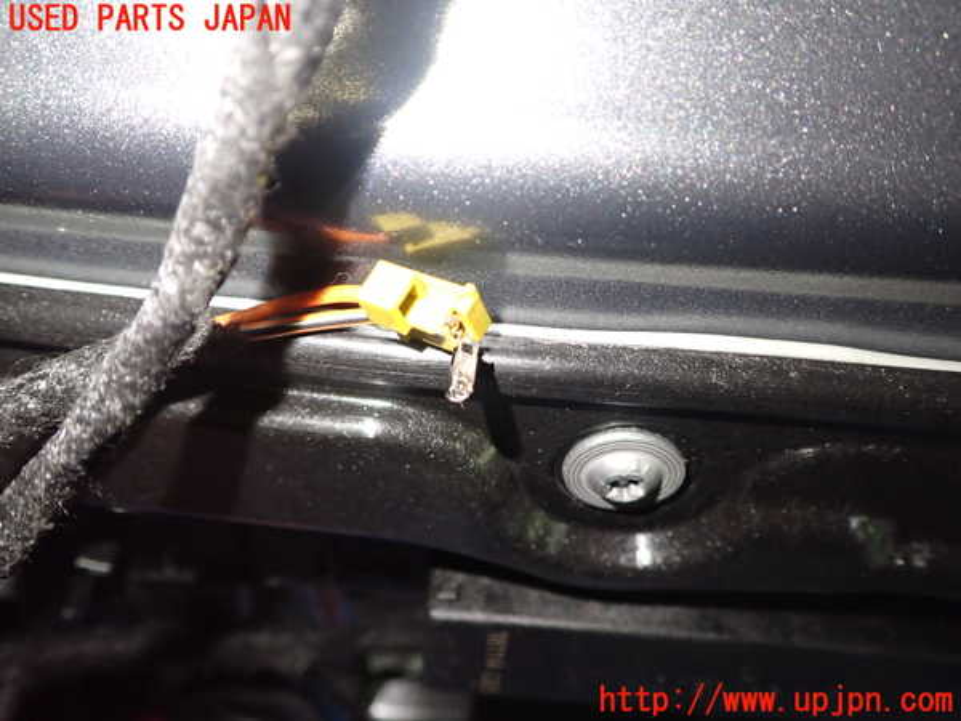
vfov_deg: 46.8
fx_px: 833
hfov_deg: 60.0
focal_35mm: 30
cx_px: 480
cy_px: 360
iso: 500
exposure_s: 1/30
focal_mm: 5.4
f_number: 2.3
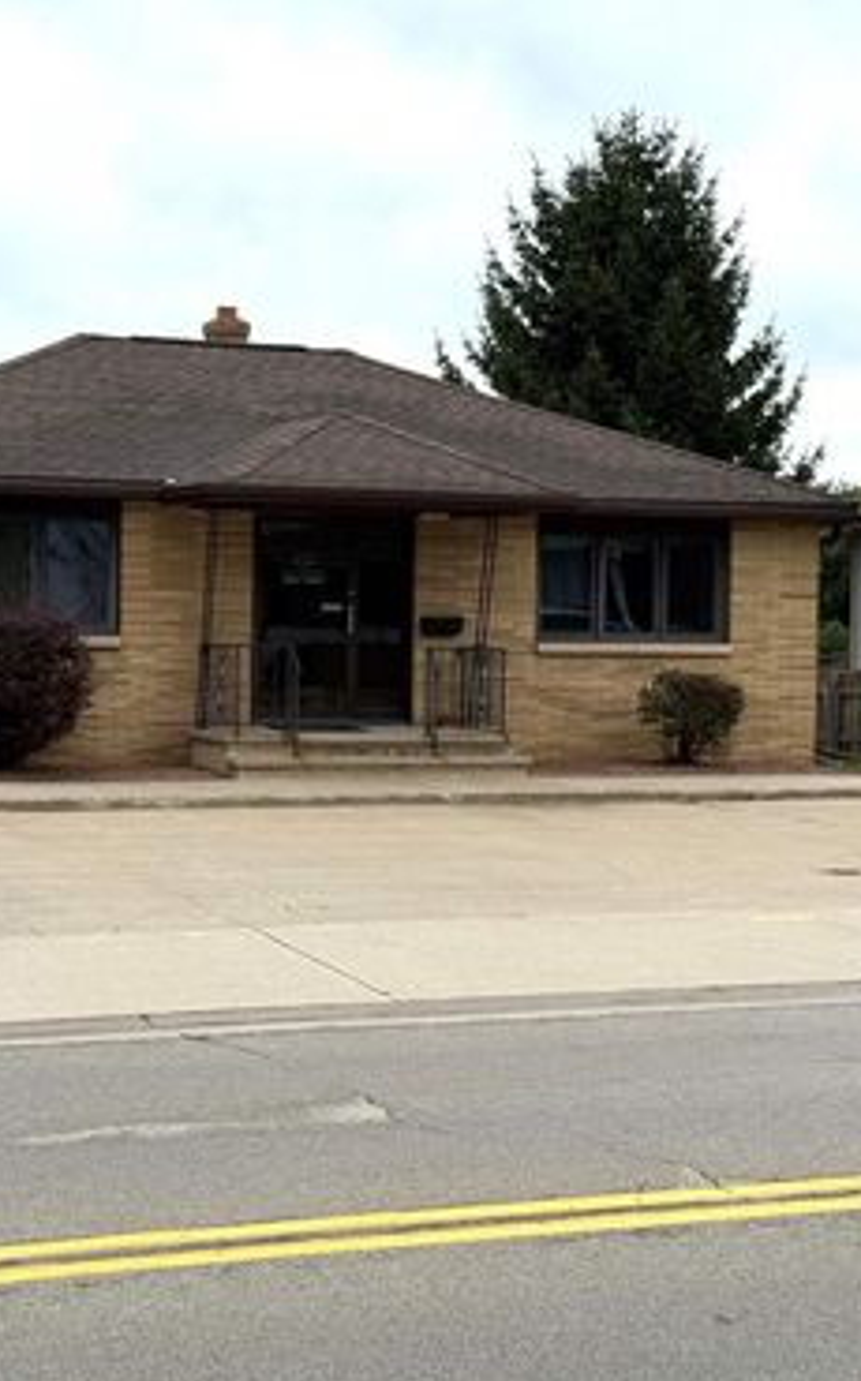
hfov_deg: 18.8
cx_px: 427
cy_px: 694
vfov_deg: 29.8
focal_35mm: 69
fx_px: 2596
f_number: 1.78
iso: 64
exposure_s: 1/1715
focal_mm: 6.76
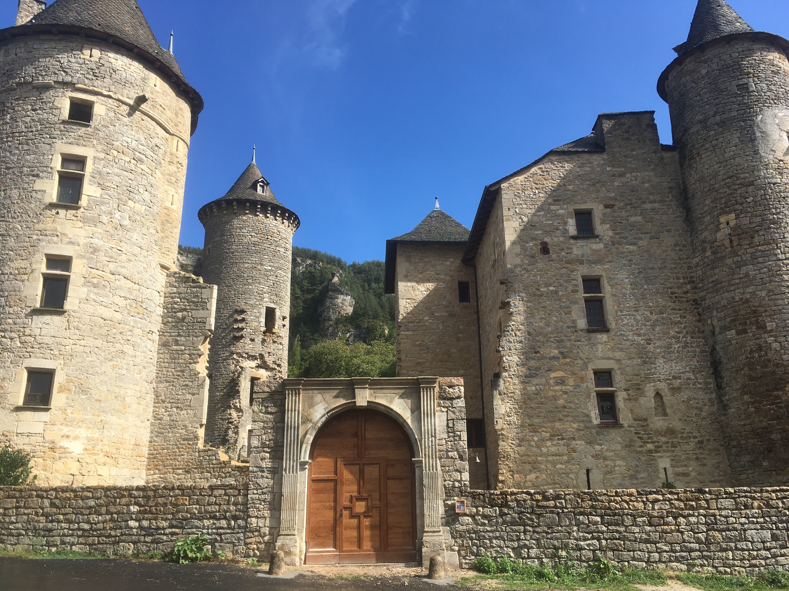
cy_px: 296
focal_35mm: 29
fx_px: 661
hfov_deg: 61.7
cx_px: 394
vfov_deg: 48.2
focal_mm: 4.15
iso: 25
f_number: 2.2
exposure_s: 1/1221
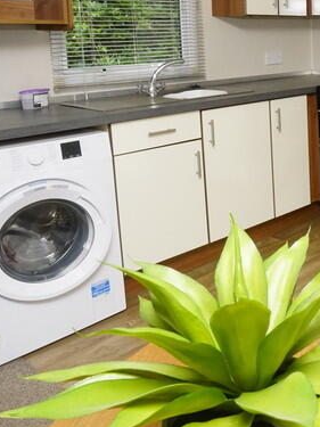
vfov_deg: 42.9
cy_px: 89
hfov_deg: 27.0
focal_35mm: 42
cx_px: 448
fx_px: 518
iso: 2500
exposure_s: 1/60
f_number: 16
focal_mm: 16
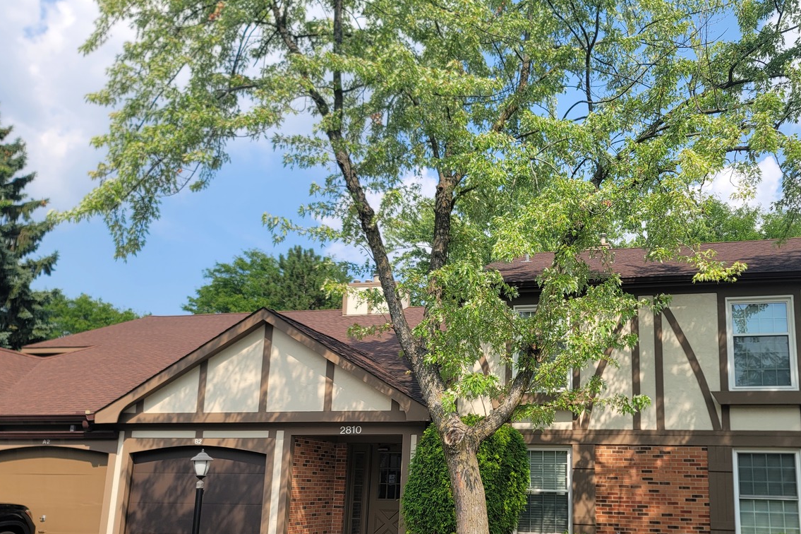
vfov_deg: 39.6
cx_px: 476
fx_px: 734
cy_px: 343
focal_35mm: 33
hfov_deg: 56.9
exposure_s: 1/719
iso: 20
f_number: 1.8
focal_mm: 7
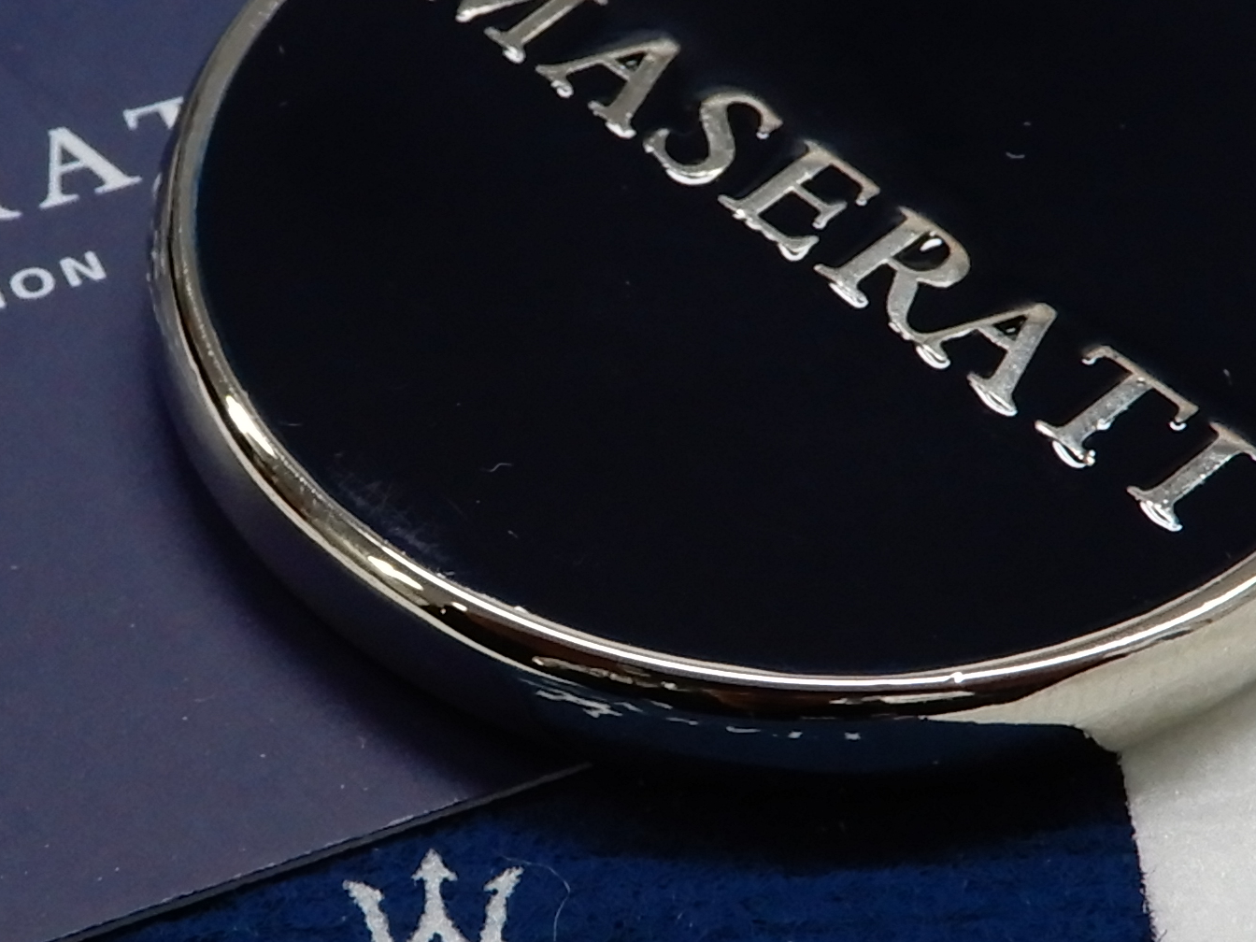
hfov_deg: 14.6
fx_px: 4898
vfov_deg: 11.0
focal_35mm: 135
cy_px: 592
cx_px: 509
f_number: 4
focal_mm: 6.2
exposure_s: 1/30
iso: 160
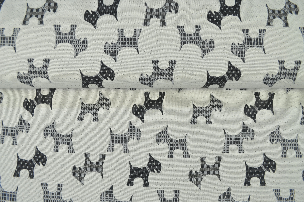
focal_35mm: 27
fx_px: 228
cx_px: 152
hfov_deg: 67.4
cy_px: 101
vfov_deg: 47.9
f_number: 5.6
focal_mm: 18
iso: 100
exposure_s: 1/20
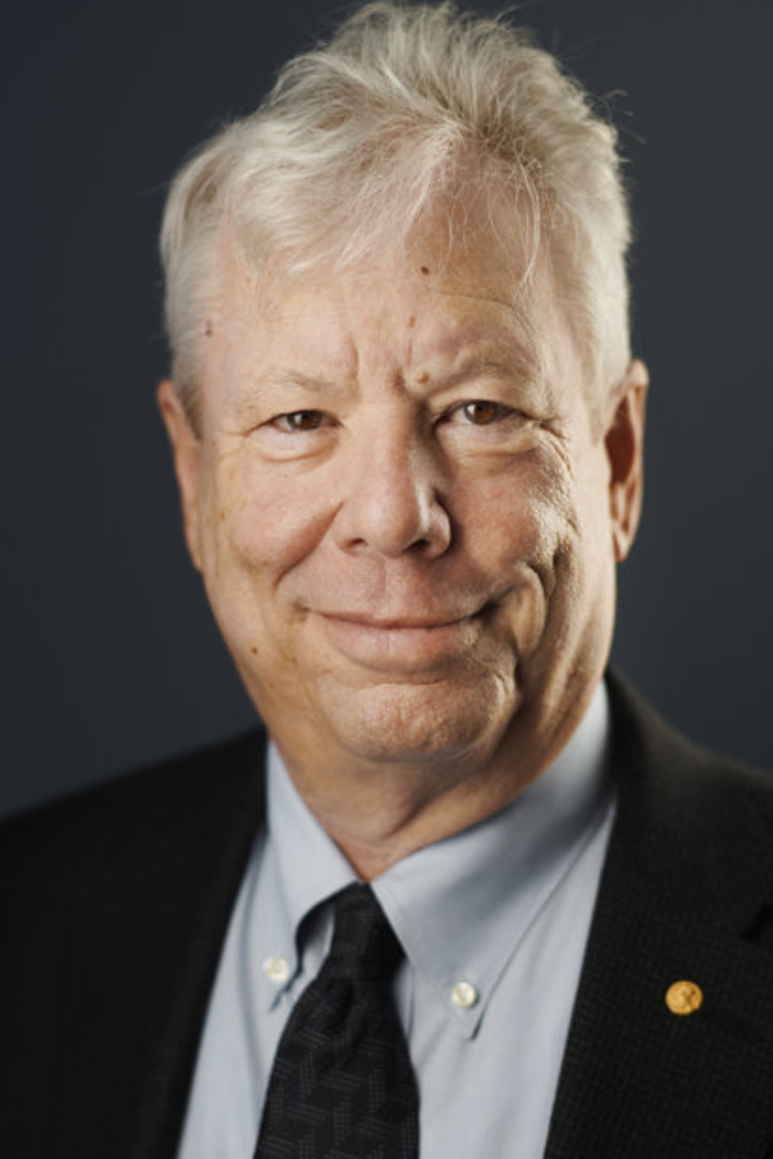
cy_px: 593
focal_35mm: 70
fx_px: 2253
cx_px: 434
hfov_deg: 19.5
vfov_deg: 28.8
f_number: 2.5
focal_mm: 58
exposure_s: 1/200
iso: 500
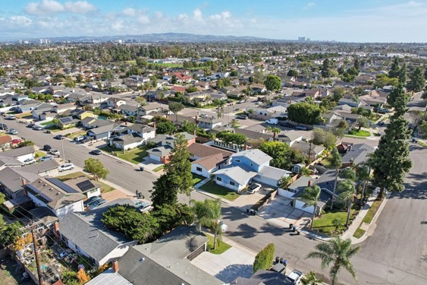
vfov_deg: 51.3
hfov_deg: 71.3
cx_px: 192
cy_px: 141
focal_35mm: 25
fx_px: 296
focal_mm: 8.4
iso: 120
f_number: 2.8
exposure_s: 1/2000
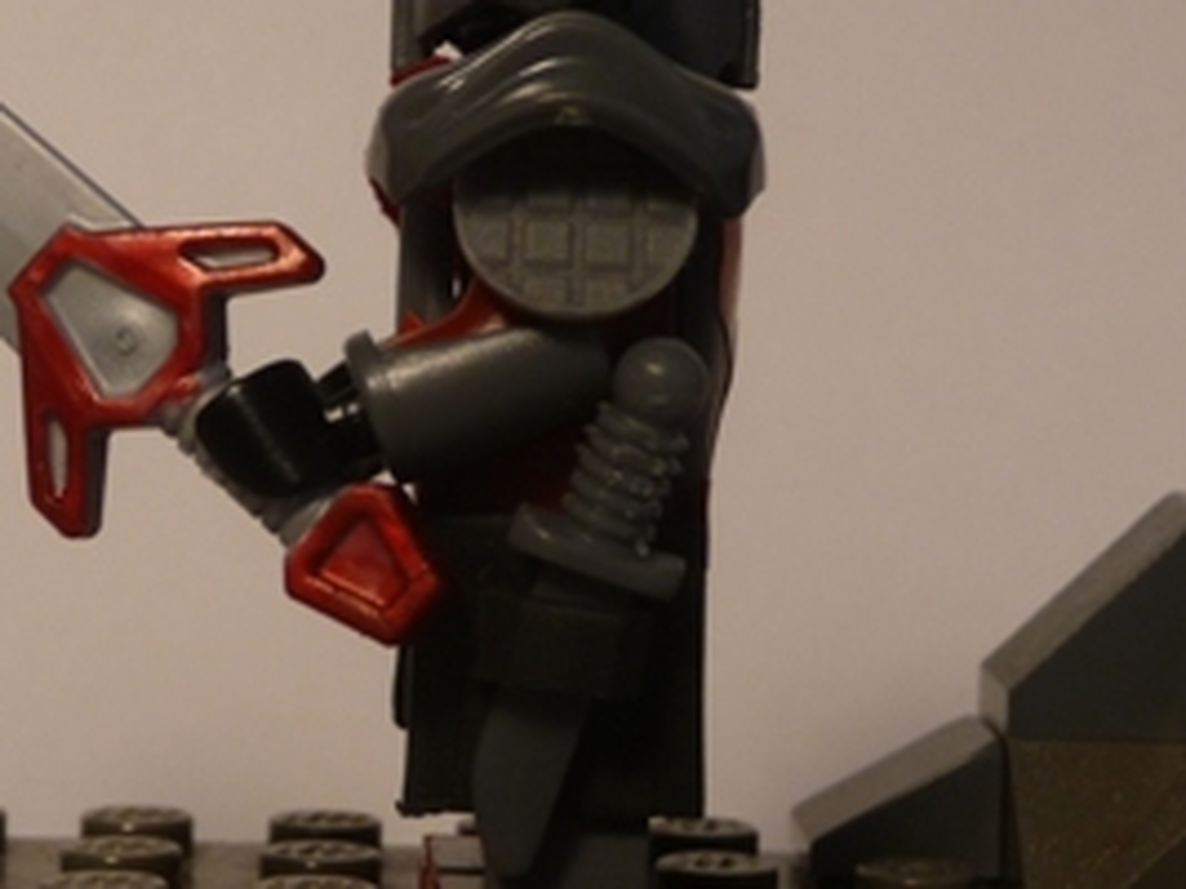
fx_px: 3425
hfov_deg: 19.5
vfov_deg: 14.8
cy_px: 347
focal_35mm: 100
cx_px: 331
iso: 125
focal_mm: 8.5
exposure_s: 1/40
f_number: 4.2
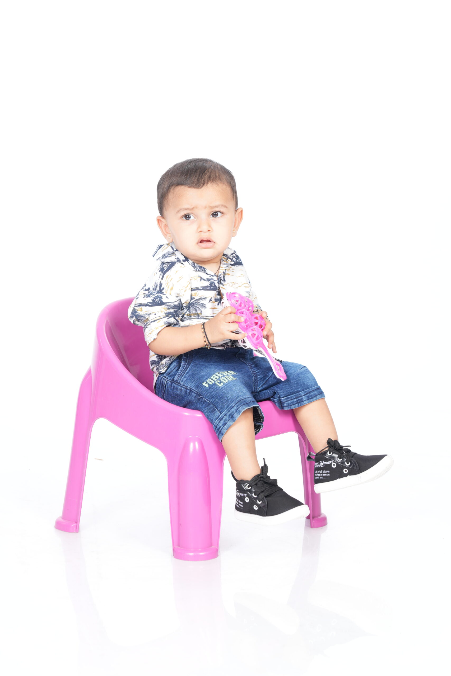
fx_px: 1766
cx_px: 226
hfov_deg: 14.6
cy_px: 338
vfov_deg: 21.7
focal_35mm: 94
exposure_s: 1/80
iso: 100
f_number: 8
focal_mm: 94
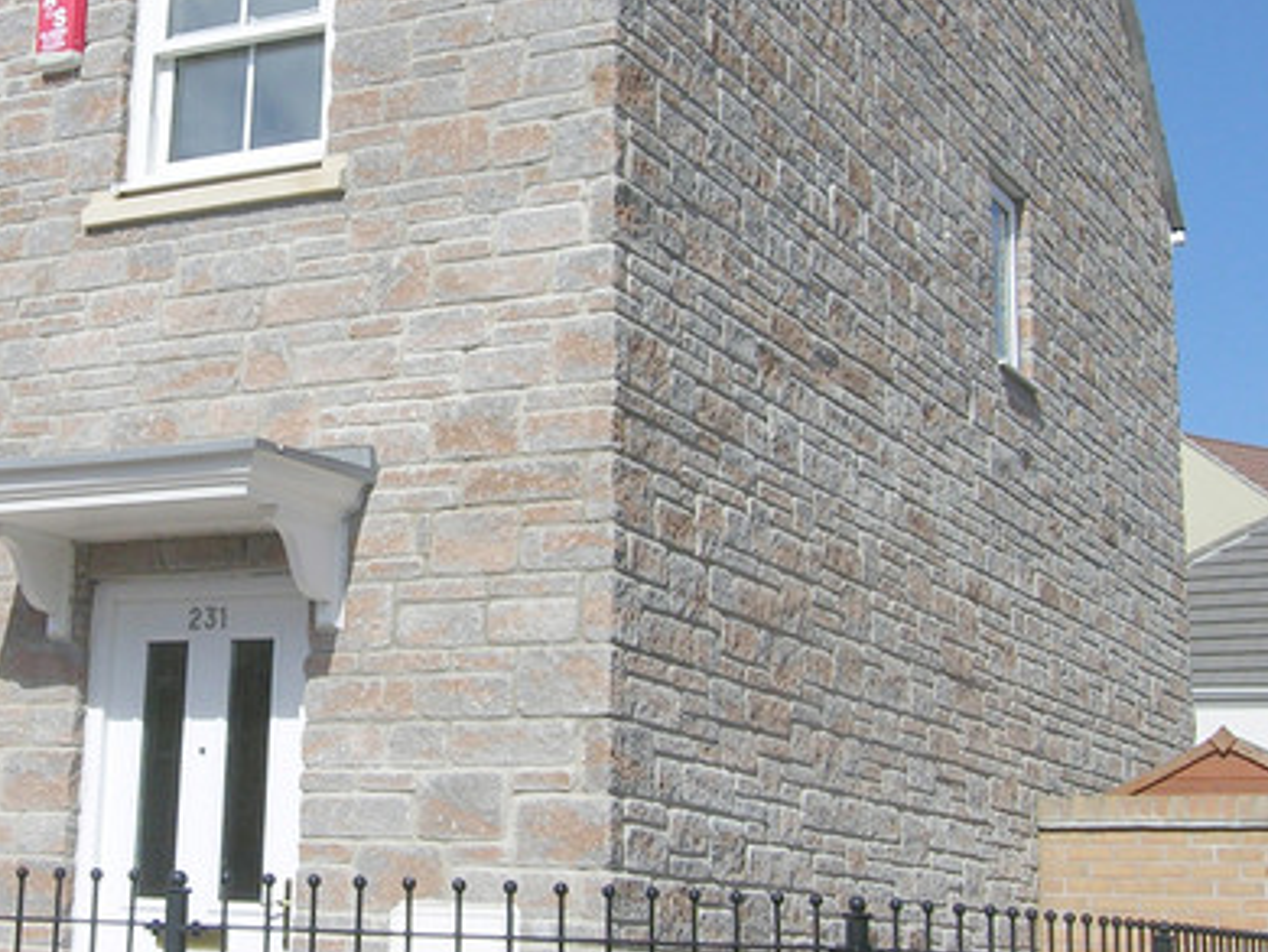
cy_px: 357
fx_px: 2309
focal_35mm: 63
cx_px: 309
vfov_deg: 23.3
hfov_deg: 30.2
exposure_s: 1/342
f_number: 6.4
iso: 50
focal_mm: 6.1
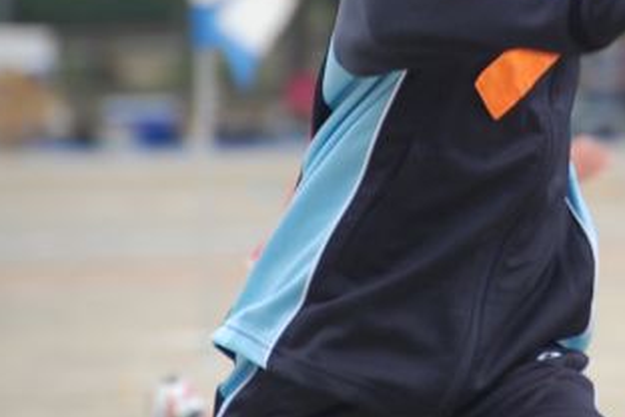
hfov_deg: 3.4
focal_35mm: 615
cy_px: 14
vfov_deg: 2.2
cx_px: 567
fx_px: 10676
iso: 560
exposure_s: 1/500
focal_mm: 200
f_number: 5.6
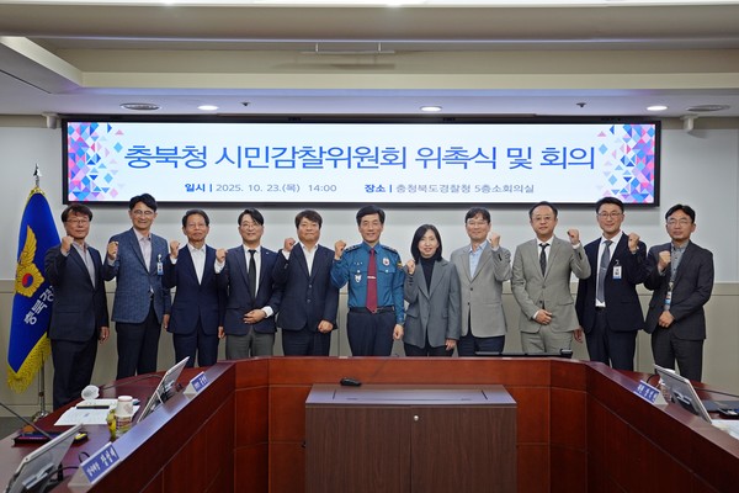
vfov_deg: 31.9
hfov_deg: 46.4
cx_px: 370
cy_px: 246
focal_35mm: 42
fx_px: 862
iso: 1250
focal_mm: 42
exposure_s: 1/160
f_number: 4.5
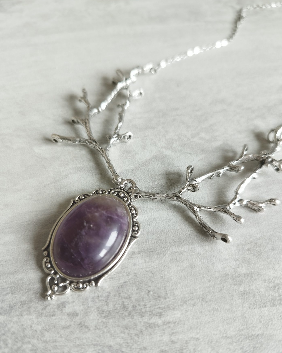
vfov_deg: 63.9
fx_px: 282
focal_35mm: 27
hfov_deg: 53.2
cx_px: 142
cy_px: 193
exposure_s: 1/50
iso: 140
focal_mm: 5.95
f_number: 1.89
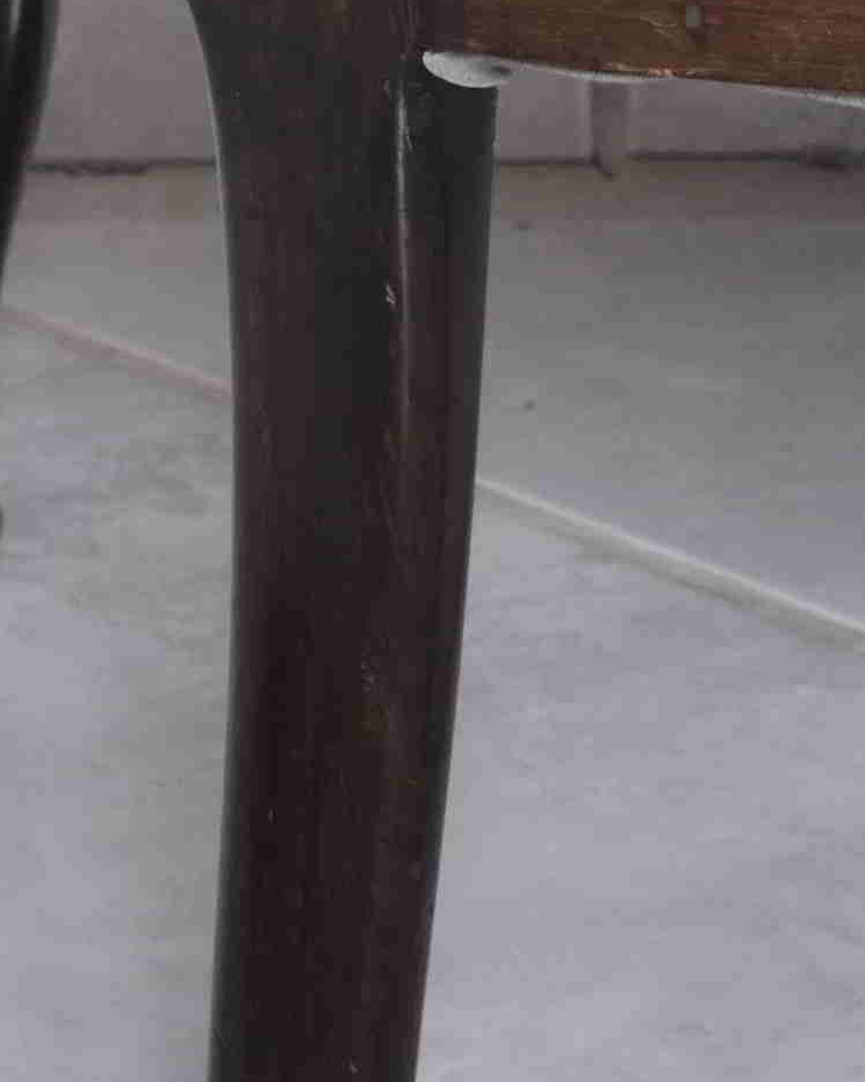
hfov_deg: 4.0
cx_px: 1420
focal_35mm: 386
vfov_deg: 4.8
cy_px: -2179
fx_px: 12350
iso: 400
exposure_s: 1/60
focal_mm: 52
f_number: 9
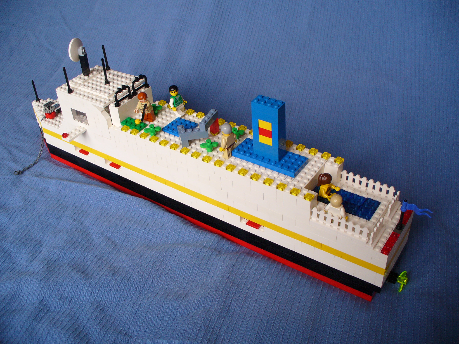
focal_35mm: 37
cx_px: 230
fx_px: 491
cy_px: 172
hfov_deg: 50.1
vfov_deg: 38.7
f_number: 2.8
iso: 100
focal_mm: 6.1
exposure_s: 1/30
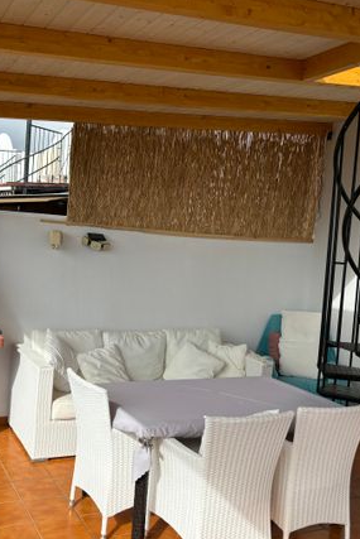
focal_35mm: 38
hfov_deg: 34.9
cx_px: 140
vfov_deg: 50.7
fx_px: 569
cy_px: 279
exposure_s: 1/3205
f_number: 1.6
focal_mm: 5.96
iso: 50
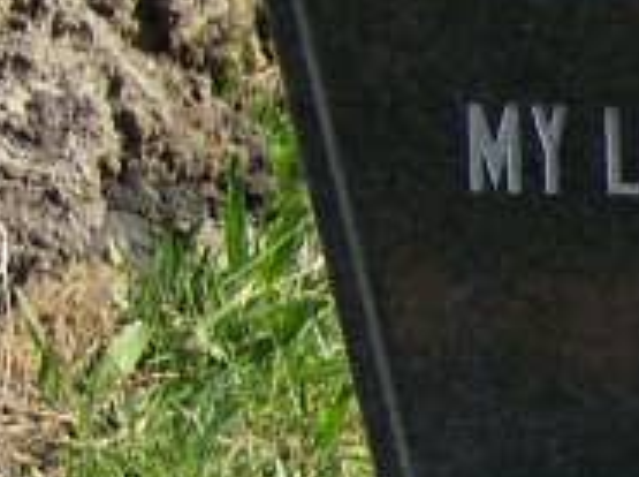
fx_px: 8383
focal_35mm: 455
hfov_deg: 4.2
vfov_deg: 3.3
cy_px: 529
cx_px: 1882
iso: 64
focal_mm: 11.7
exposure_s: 1/640
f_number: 3.2
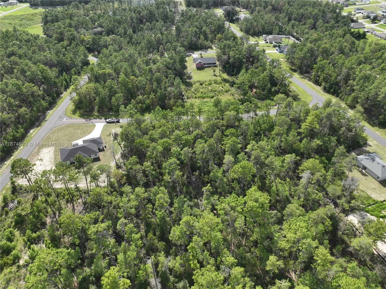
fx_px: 267
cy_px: 144
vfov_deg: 56.8
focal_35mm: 24
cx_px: 193
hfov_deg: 71.6
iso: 100
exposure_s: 1/1250
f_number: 2.8
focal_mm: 12.29
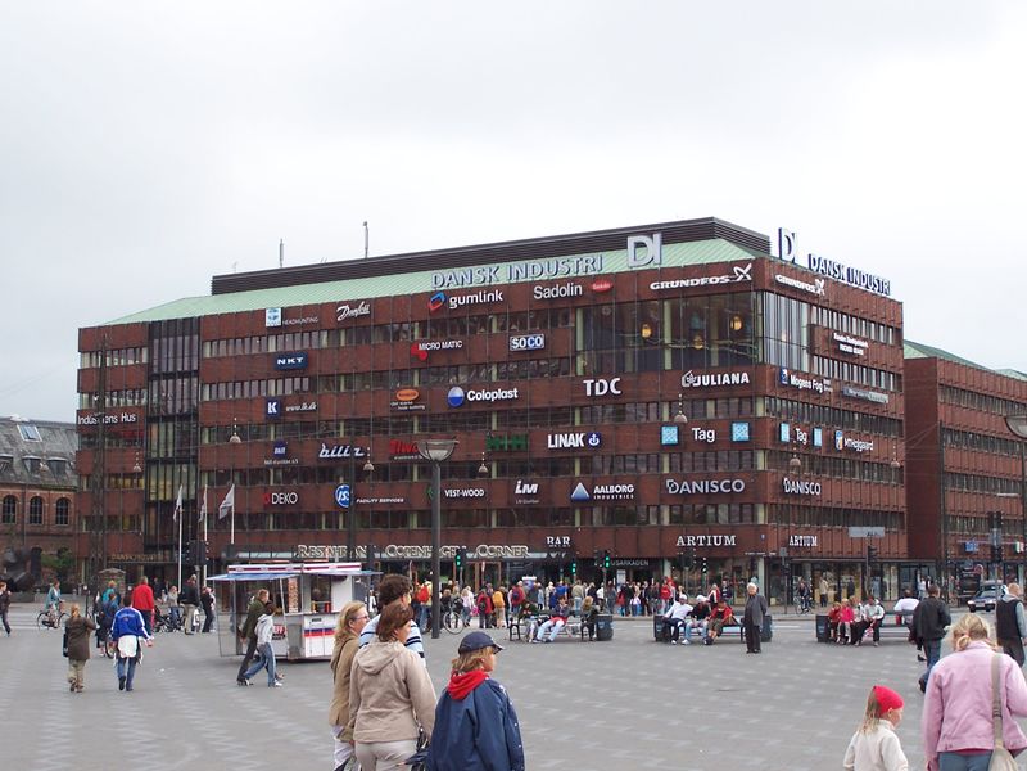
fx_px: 1899
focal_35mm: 64
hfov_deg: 30.3
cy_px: 386
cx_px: 514
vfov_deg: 22.9
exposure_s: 1/250
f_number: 3.2
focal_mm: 10.7
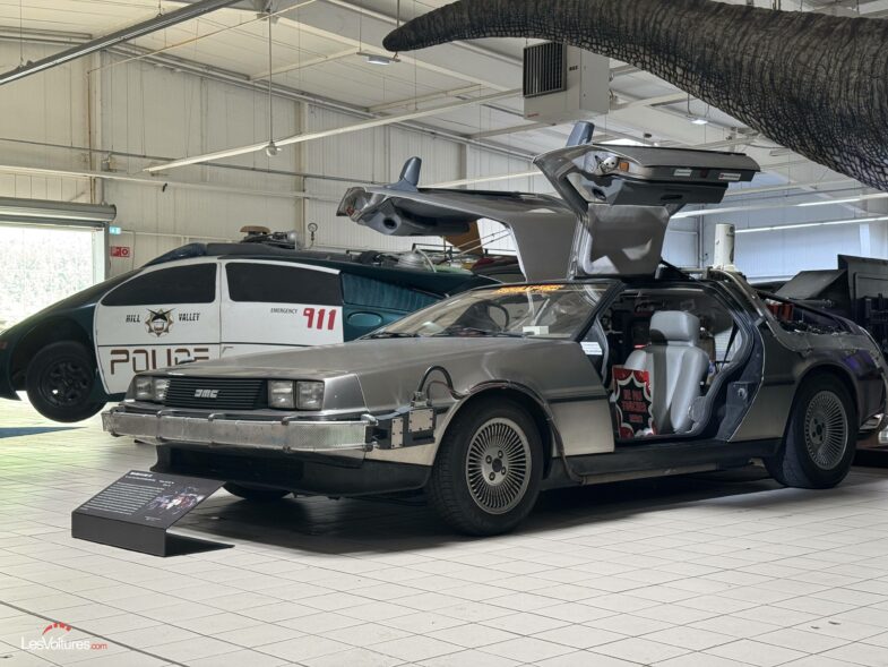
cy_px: 334
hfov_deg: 39.7
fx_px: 1232
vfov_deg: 30.3
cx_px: 444
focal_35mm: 48
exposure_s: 1/59
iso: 160
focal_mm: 6.76
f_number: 1.78
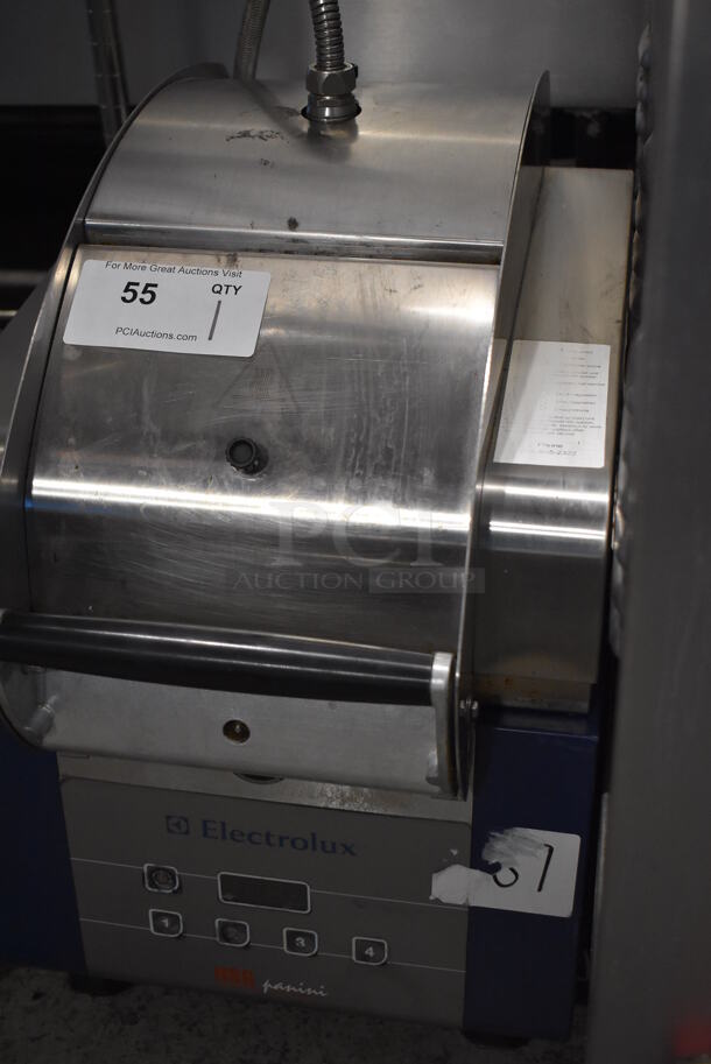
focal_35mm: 46
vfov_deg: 42.3
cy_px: 532
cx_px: 356
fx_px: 1375
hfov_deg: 29.0
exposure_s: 1/125
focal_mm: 31
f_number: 4.2
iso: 2200
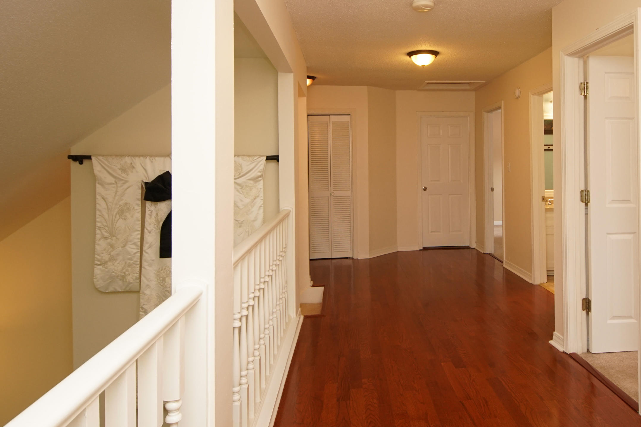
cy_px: 161
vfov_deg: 50.8
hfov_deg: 70.2
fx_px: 445
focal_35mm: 25
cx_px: 405
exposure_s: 1/60
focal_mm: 12
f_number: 4.5
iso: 500
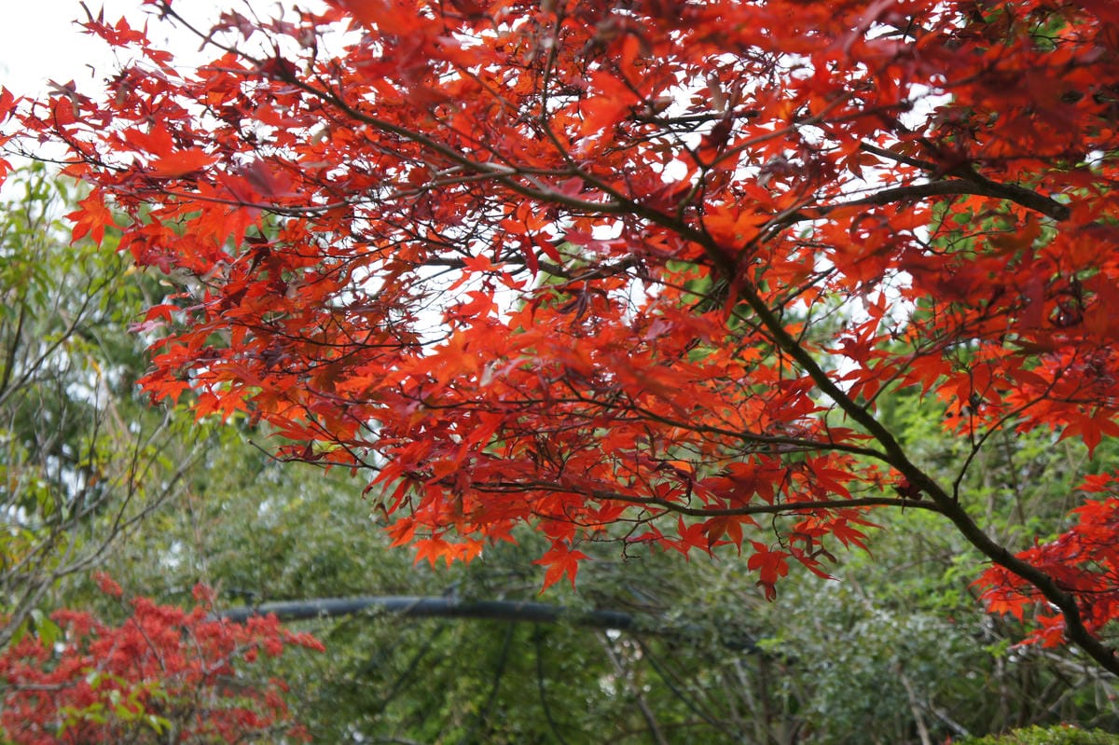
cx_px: 560
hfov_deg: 28.1
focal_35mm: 72
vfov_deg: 18.9
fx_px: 2237
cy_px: 372
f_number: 5
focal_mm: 48
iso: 200
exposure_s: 1/125
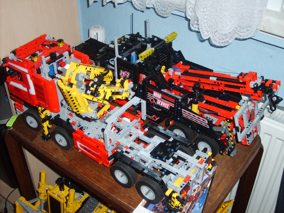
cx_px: 142
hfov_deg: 43.9
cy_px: 106
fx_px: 353
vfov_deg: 33.6
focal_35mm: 43
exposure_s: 1/45
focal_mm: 7.2
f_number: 3
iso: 100
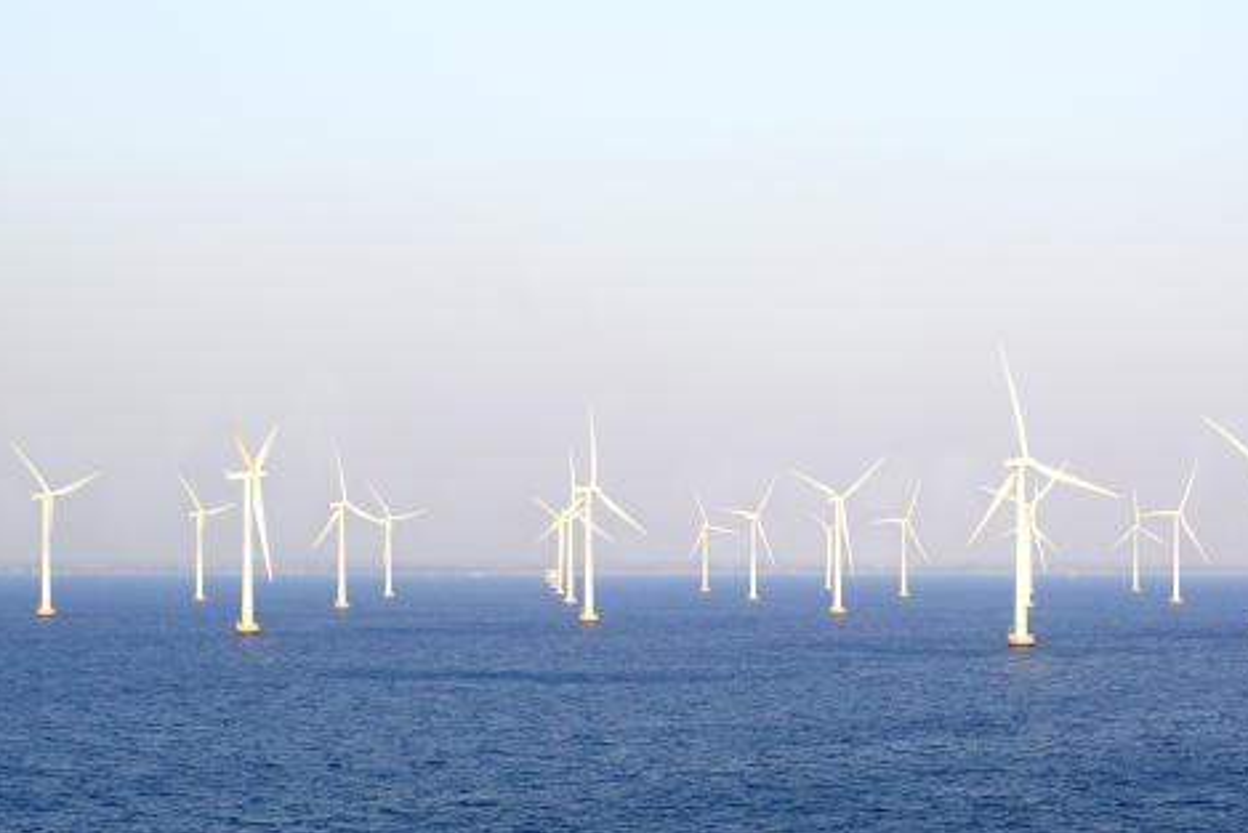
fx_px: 2497
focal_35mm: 72
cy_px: 570
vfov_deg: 18.9
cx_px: 985
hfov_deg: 27.5
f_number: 8
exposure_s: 1/125
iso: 100
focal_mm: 30
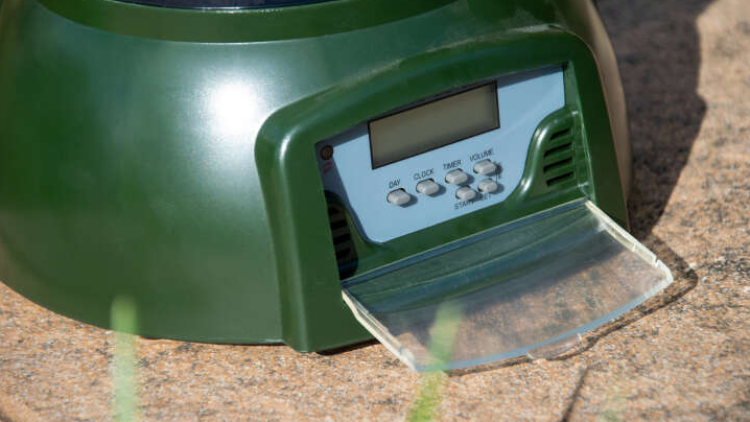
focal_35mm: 166
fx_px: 3292
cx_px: 375
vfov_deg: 7.3
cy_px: 193
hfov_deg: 13.0
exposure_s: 1/640
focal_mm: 105
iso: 200
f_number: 6.3
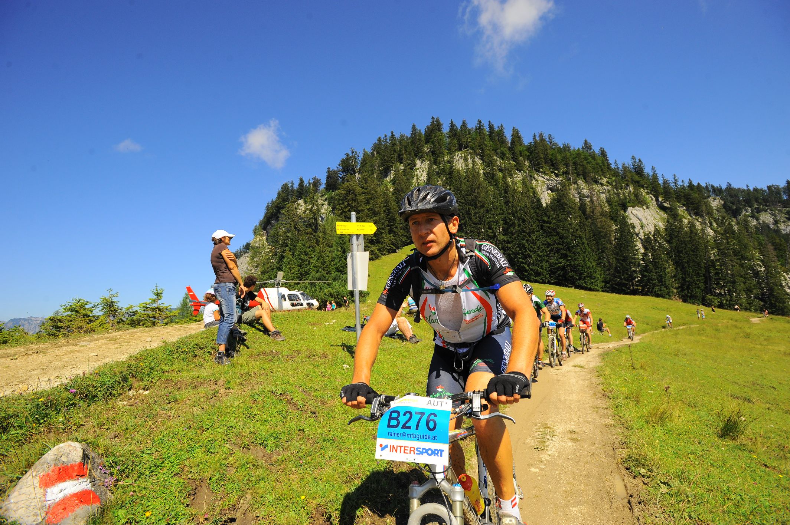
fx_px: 373
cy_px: 262
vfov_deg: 70.4
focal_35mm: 17
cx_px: 395
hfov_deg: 93.3
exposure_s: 1/1600
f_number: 6.3
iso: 500
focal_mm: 17
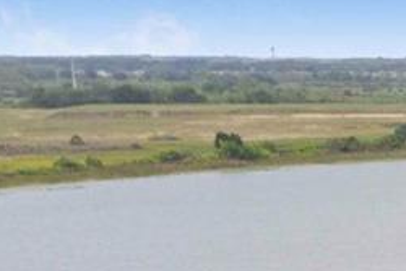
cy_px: 624
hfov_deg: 9.3
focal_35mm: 179
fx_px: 2020
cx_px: 1189
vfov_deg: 7.3
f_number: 5
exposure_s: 1/200
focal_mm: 10.26
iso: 100
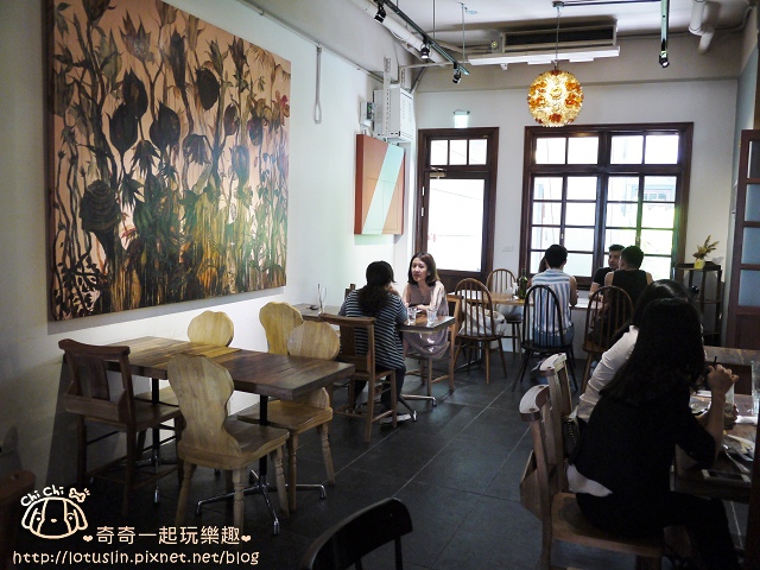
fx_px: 615
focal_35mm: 28
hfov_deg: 63.4
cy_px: 285
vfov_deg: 49.7
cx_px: 380
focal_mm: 14
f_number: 2.5
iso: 400
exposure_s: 1/40
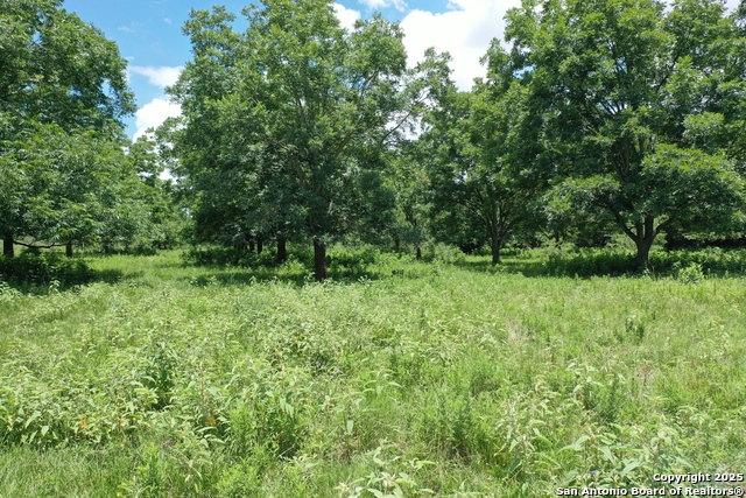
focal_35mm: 28
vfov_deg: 46.4
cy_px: 249
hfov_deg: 65.5
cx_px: 373
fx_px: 580
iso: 100
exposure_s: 1/50
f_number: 3.2
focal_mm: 10.26
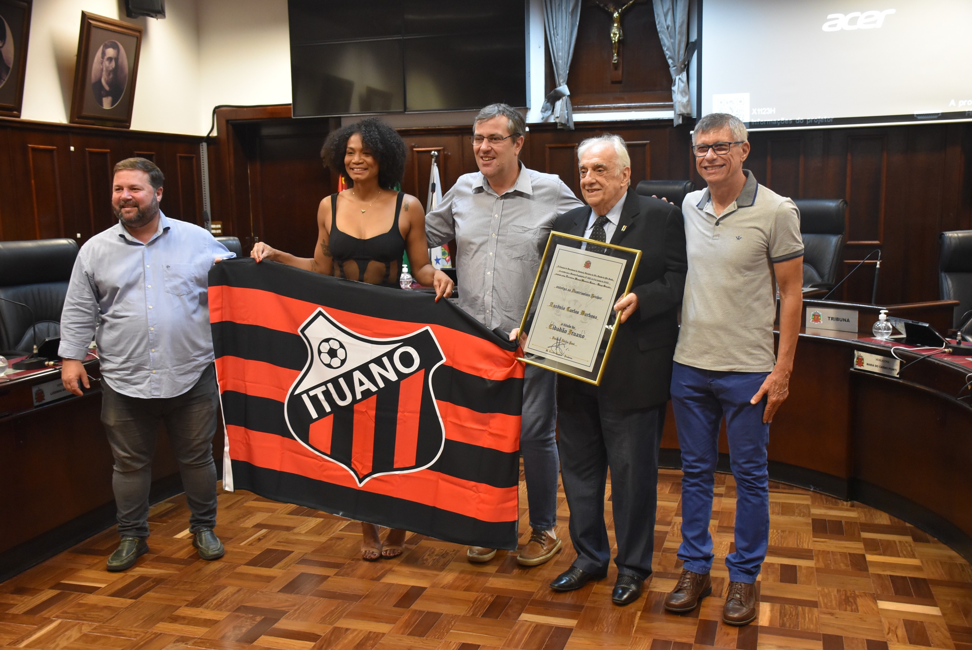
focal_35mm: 34
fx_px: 932
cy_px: 325
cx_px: 486
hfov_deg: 55.1
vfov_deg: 38.4
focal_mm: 23
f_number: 3.8
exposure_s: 1/60
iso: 1800
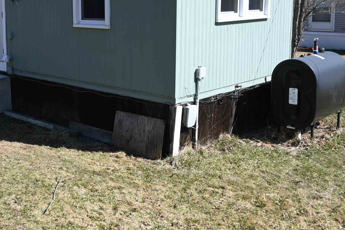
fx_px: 450
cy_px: 46
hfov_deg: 40.0
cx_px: 63
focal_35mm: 47
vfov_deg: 28.1
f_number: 6.3
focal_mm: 16
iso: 100
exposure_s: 1/320
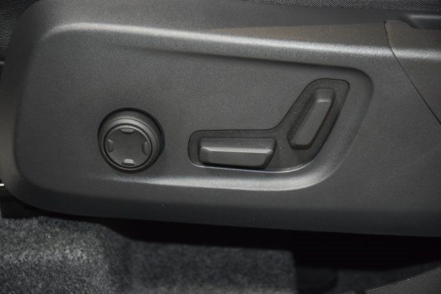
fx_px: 1286
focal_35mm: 105
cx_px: 220
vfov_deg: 13.0
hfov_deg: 19.5
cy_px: 147
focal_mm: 70
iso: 2800
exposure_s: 1/40
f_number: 4.5
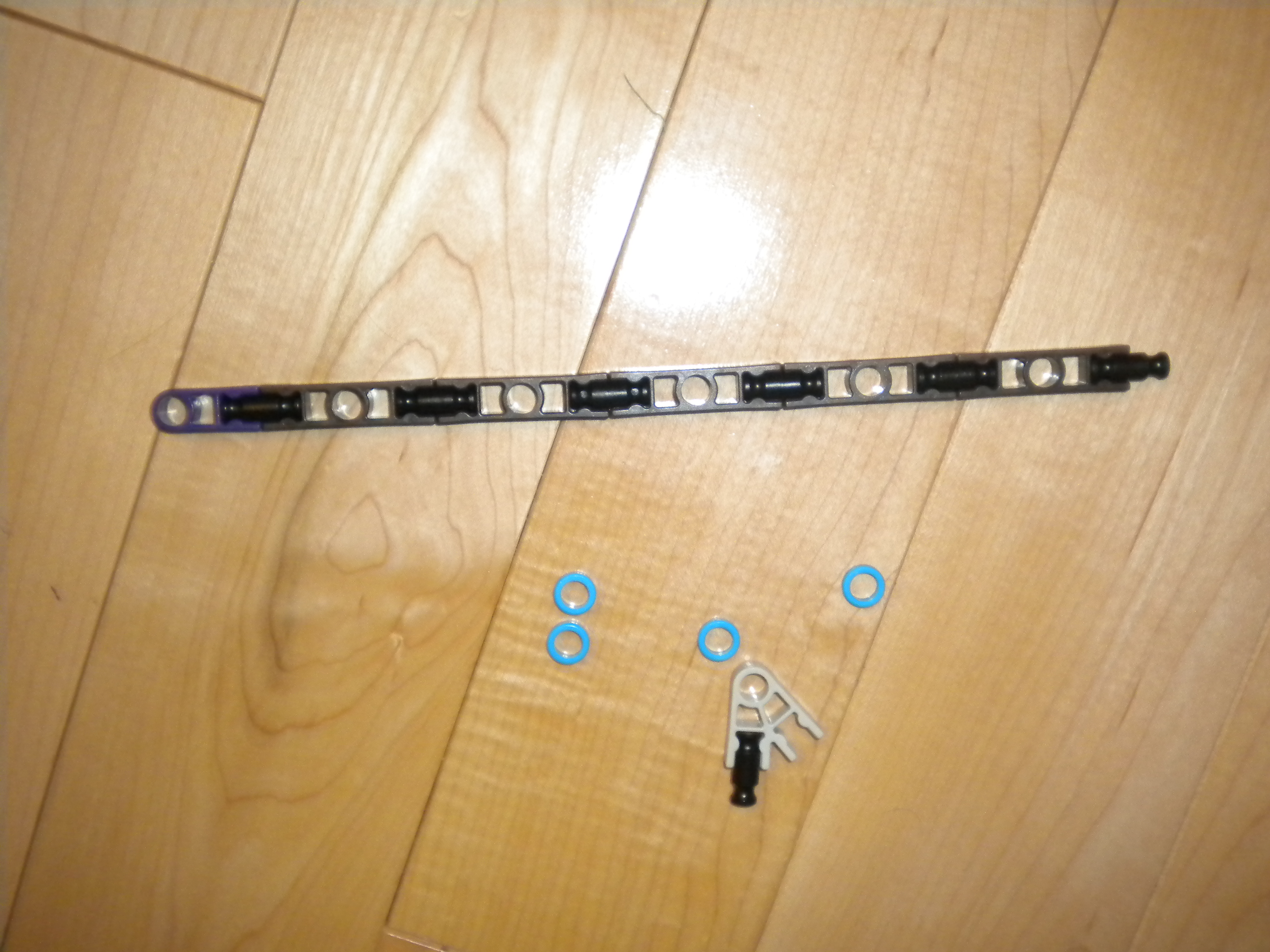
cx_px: 635
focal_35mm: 41
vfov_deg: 35.1
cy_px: 476
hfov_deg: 45.8
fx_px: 1504
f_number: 3.5
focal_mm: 7.4
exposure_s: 1/30
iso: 400
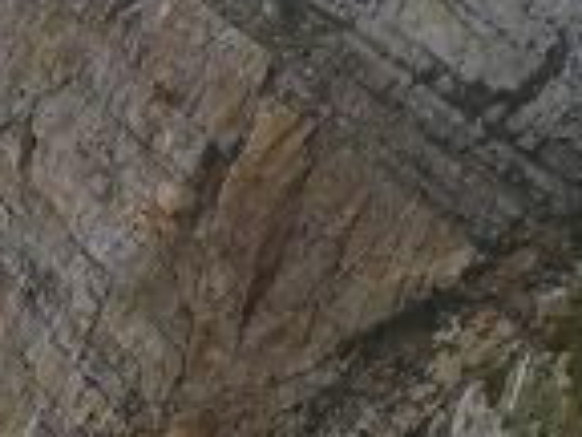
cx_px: 12
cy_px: 530
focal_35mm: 139
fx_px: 2337
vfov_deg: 10.5
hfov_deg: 14.0
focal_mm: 6.3
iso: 64
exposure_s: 1/160
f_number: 3.1
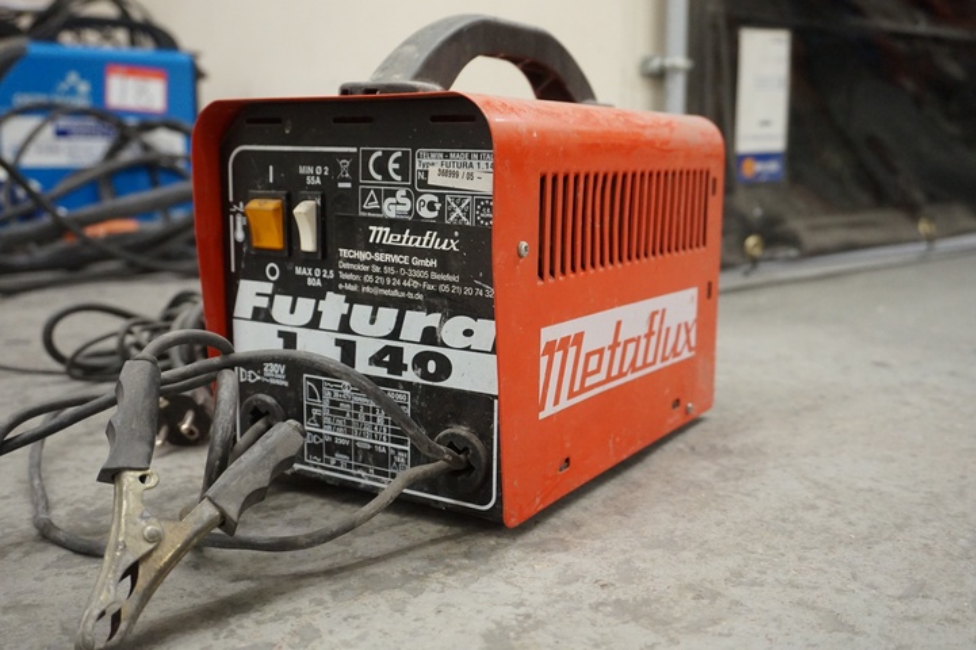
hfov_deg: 53.2
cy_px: 325
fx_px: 976
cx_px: 488
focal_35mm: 36
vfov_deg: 36.8
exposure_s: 1/160
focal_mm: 24
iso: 2500
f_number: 4.5
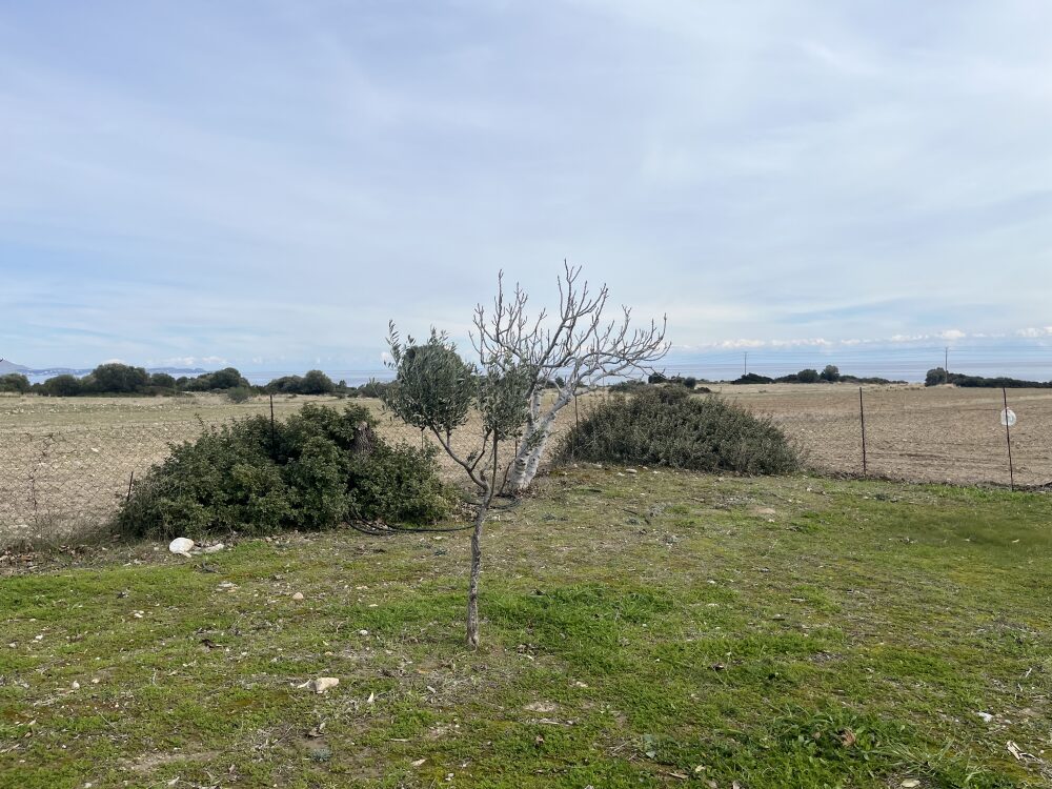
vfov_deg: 53.1
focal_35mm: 26
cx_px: 526
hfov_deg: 67.3
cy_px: 394
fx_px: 790
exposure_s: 1/4310
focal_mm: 5.1
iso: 50
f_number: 1.6
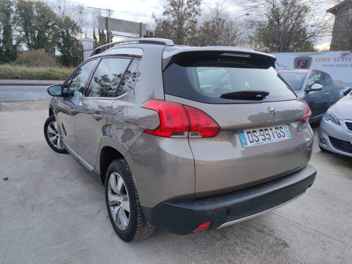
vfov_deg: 56.8
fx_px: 244
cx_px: 176
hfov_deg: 71.6
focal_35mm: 24
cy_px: 132
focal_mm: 6.72
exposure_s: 1/71
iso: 121
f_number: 1.69
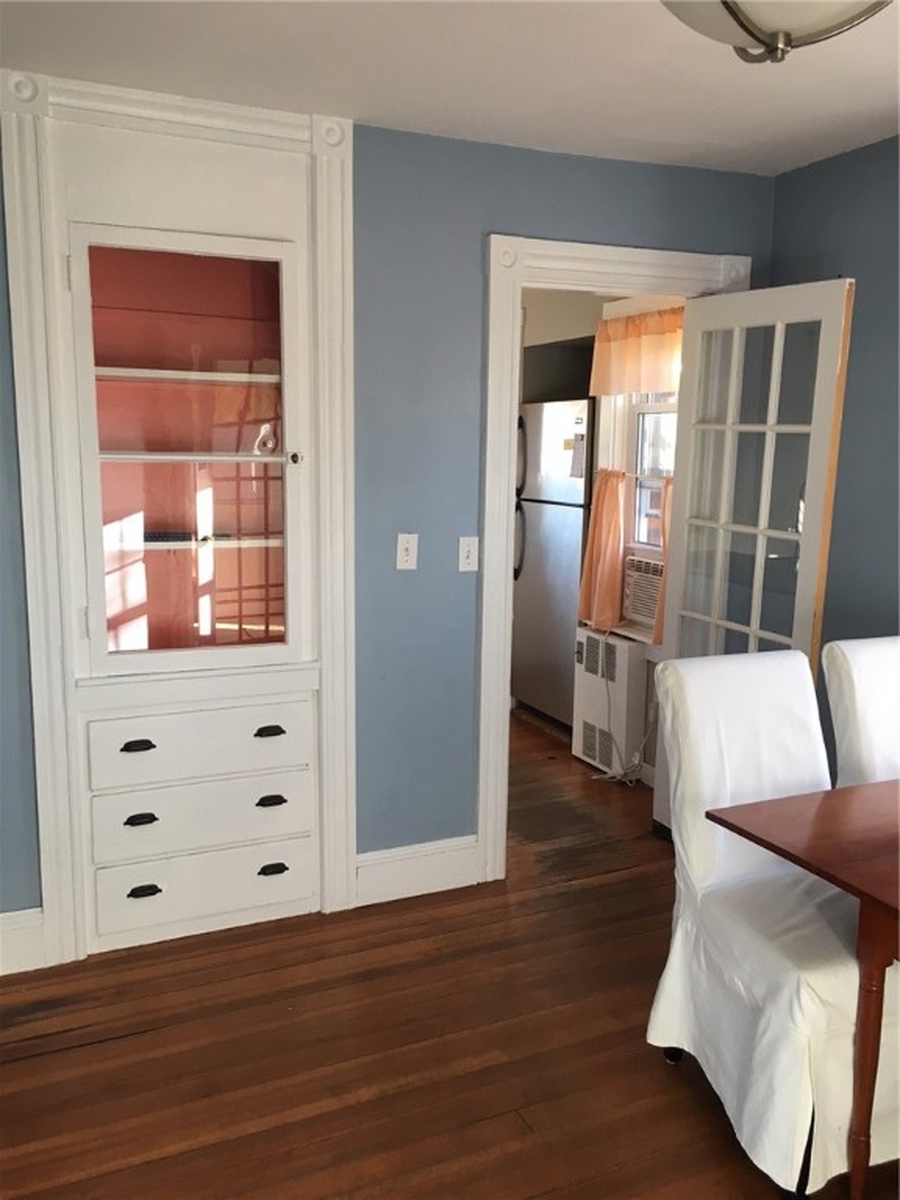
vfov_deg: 61.7
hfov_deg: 48.2
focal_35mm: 29
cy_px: 600
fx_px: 1005
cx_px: 450
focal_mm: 4.15
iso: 50
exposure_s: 1/30
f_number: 2.2
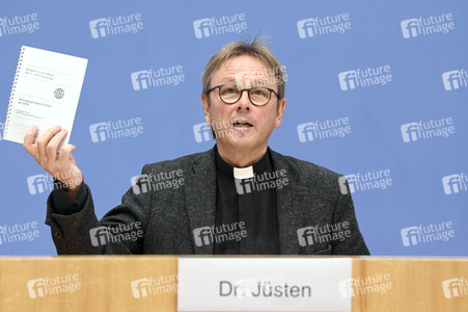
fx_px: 1299
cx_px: 234
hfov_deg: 20.4
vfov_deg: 13.7
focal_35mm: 100
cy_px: 156
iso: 5000
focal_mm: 100
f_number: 5
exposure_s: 1/640
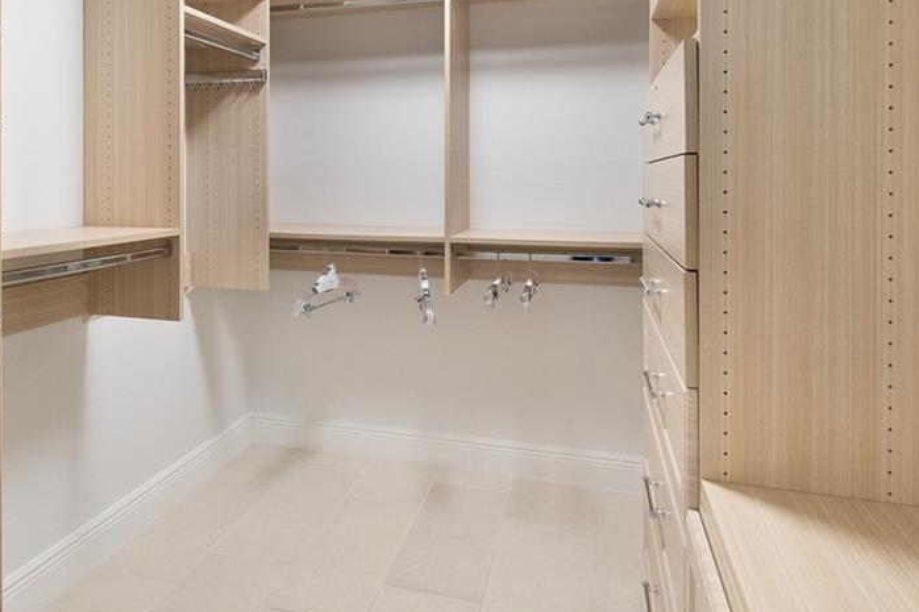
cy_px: 172
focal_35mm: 22
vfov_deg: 55.1
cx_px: 428
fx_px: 561
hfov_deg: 78.5
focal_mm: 10
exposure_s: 1/60
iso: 640
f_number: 4
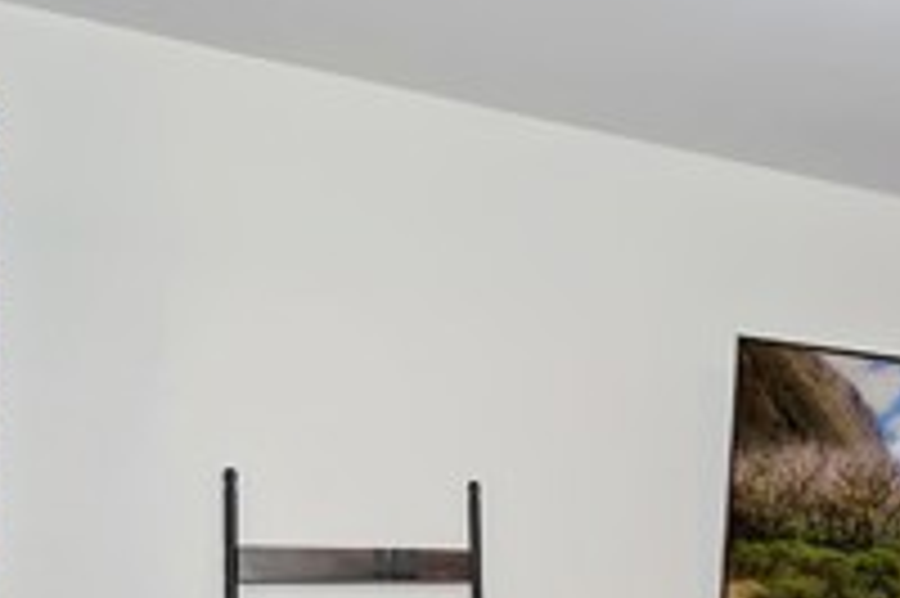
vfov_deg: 26.5
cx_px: 1310
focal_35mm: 48
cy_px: 600
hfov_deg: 28.7
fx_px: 1199
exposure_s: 1/30
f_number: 8
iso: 400
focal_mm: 10
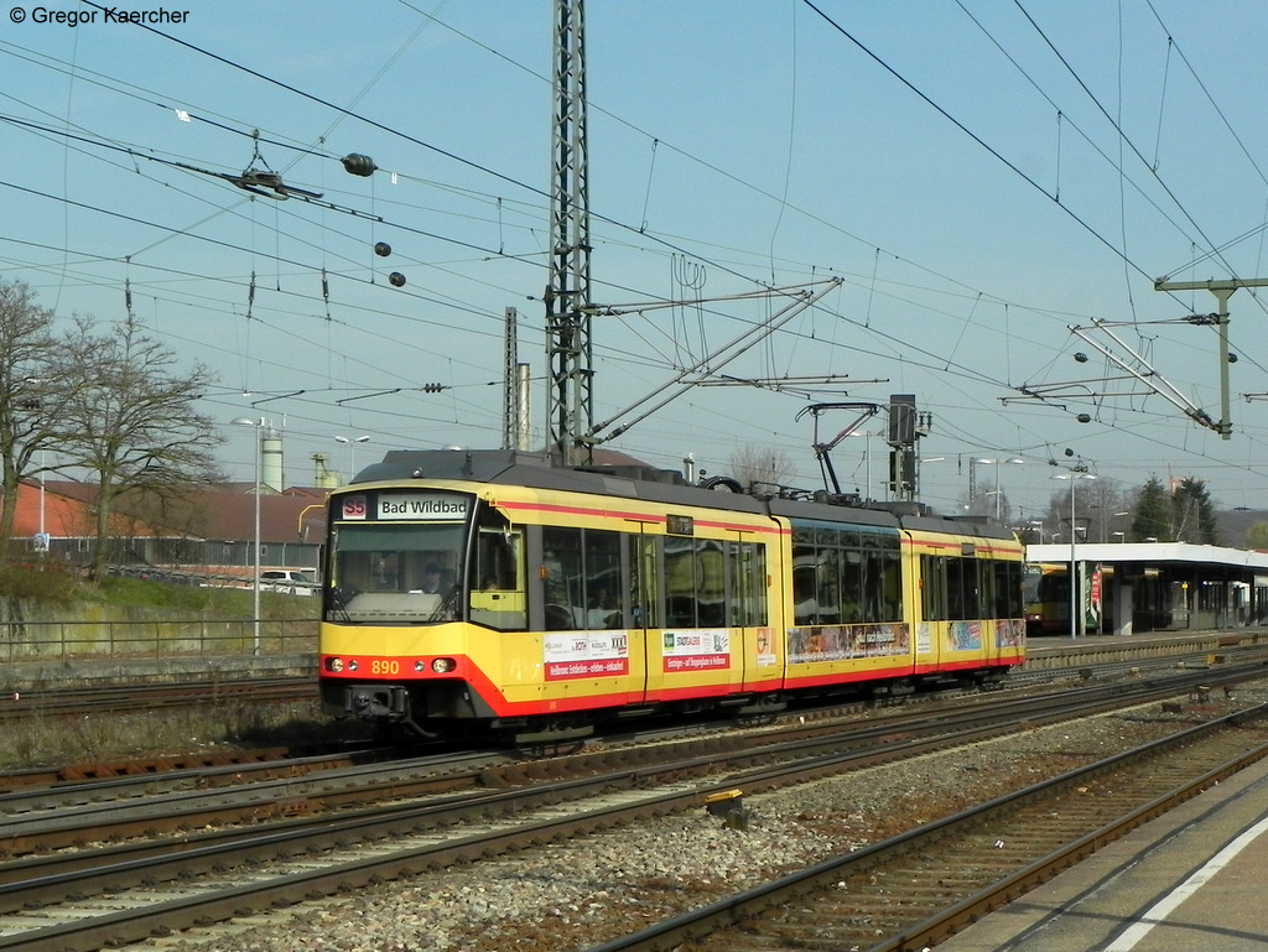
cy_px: 476
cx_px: 634
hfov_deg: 29.4
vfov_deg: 22.3
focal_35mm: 66
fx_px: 2419
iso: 160
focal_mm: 11.8
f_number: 7.1
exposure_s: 1/800
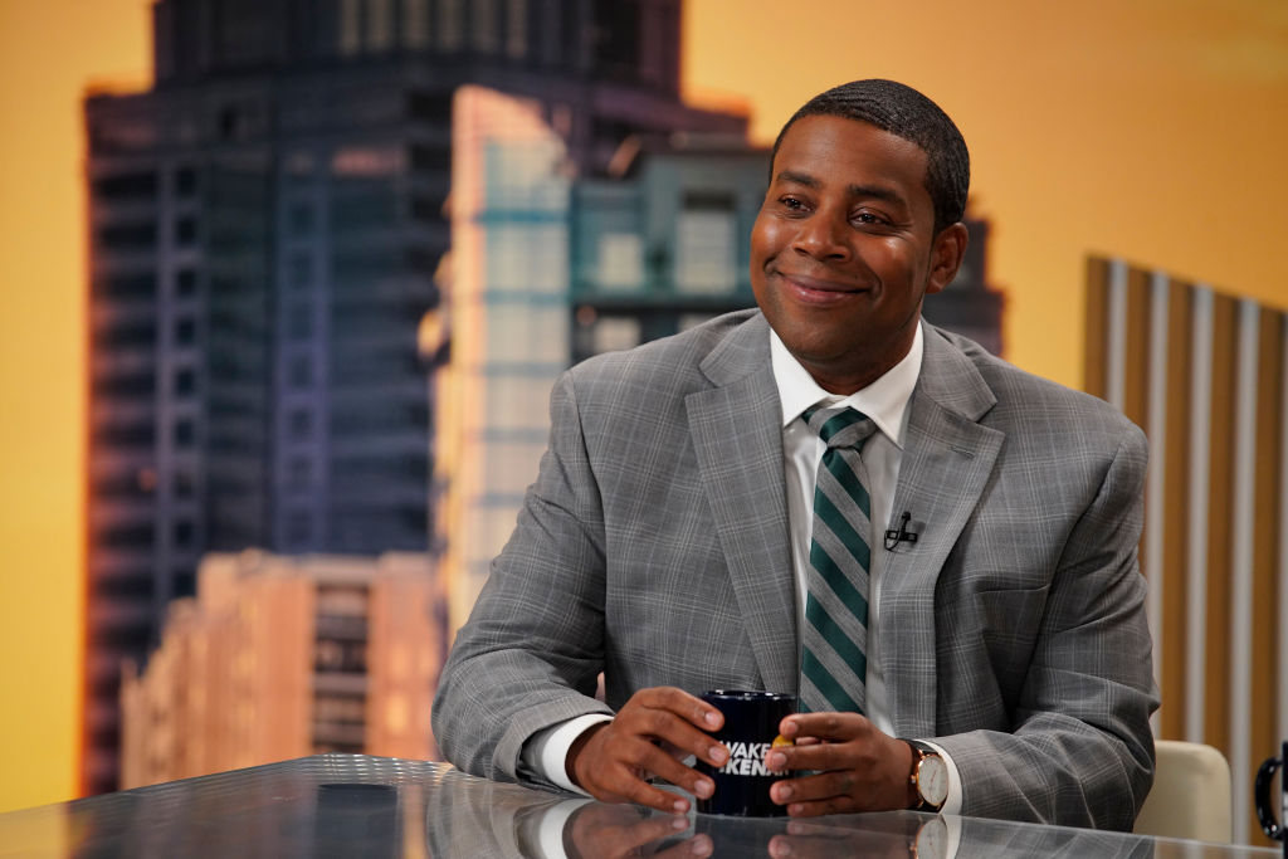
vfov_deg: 6.9
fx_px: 7156
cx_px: 644
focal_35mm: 200
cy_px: 430
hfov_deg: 10.3
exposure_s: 1/200
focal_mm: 200
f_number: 4
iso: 1600
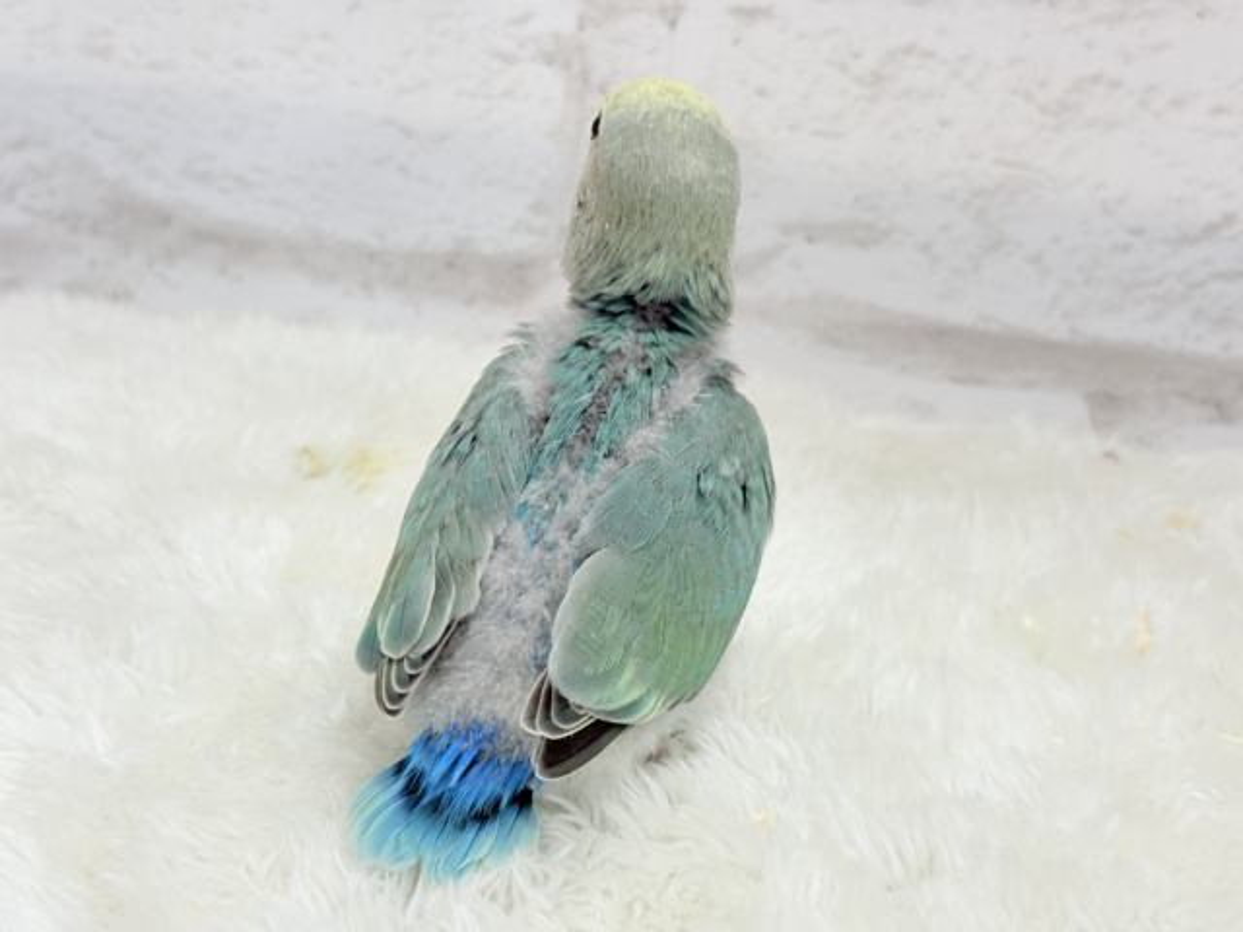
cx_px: 622
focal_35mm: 52
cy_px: 466
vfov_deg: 28.0
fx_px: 1867
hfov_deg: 36.8
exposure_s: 1/50
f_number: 1.6
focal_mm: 5.96
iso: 40
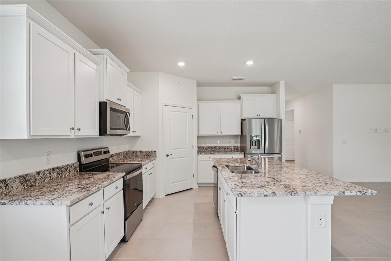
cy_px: 130
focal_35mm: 18
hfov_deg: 90.0
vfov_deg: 67.4
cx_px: 196
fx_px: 195
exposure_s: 1/20
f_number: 8
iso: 400
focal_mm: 18
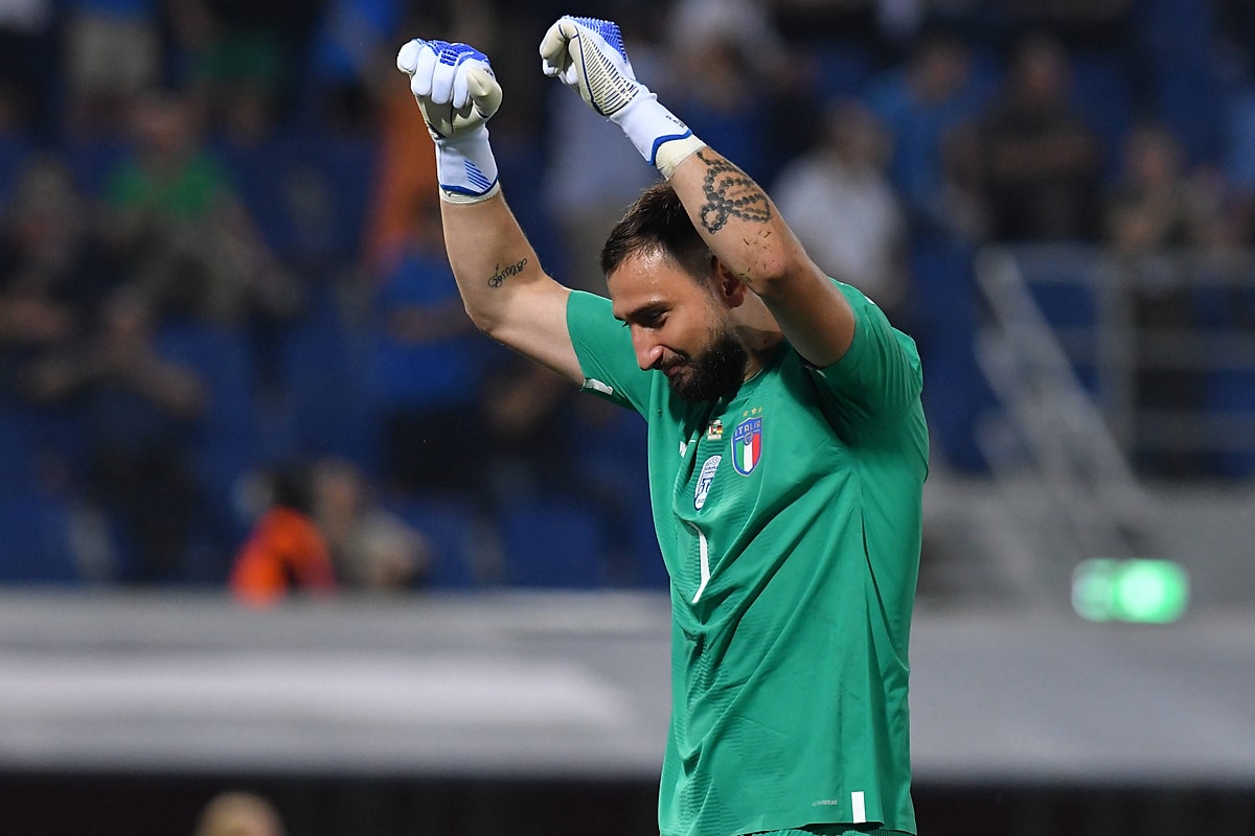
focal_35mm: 450
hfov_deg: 4.6
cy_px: 418
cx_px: 628
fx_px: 15686
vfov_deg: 3.1
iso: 2500
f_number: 3.5
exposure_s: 1/1600
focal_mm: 300
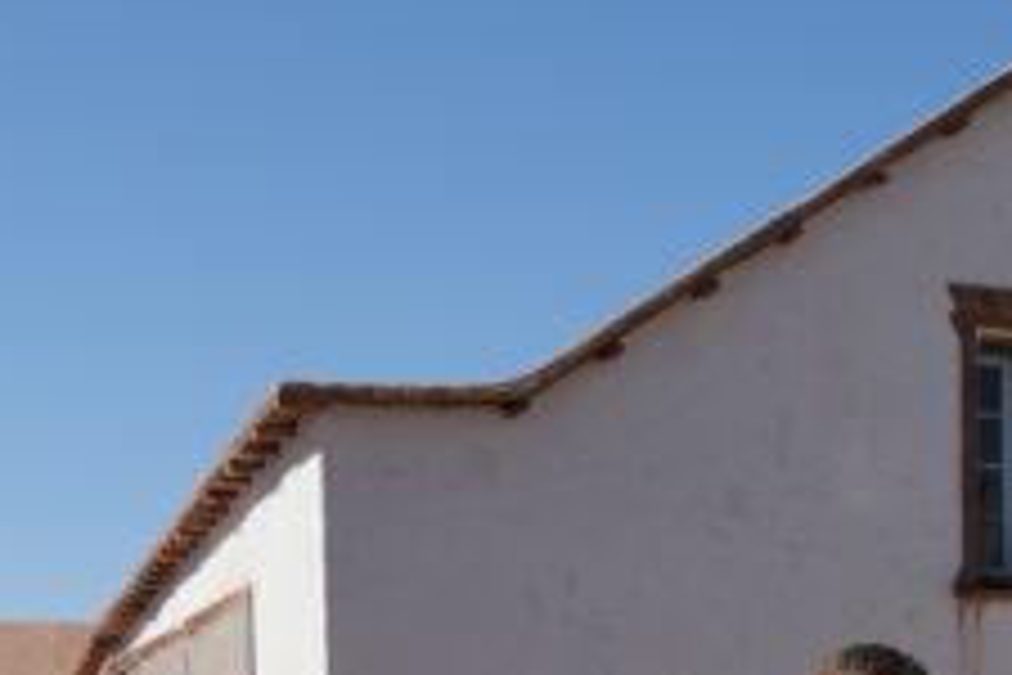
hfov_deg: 20.0
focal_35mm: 91
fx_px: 2558
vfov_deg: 14.2
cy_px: 947
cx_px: 1417
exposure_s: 1/800
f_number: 5
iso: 100
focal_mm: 20
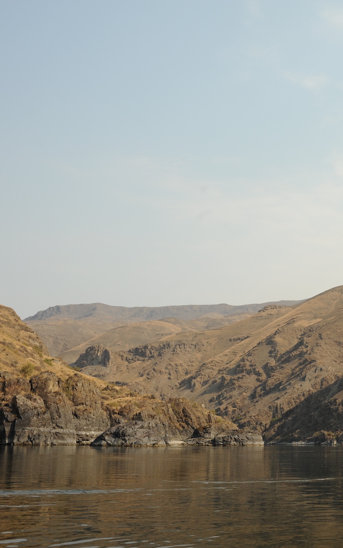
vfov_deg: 37.5
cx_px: 365
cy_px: 275
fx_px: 807
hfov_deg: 22.8
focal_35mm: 54
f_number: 10
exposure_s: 1/320
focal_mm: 35
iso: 400
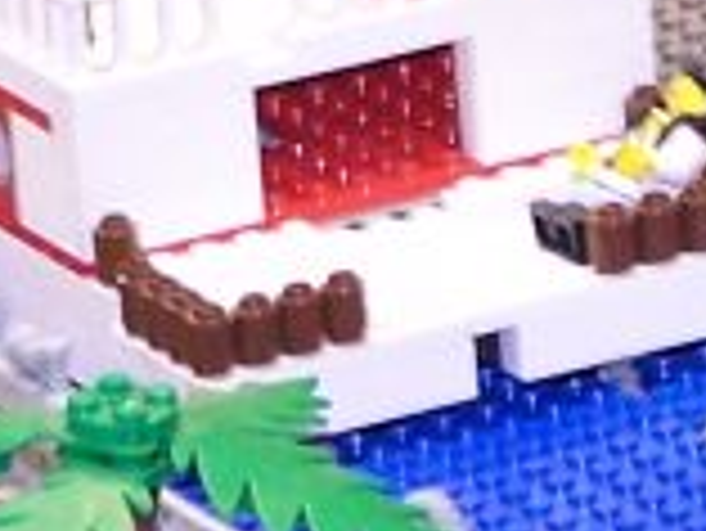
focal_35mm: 761
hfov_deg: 2.6
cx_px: 836
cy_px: 648
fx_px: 15533
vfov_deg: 2.0
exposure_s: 1/8
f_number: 3.2
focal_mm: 19.4
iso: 140
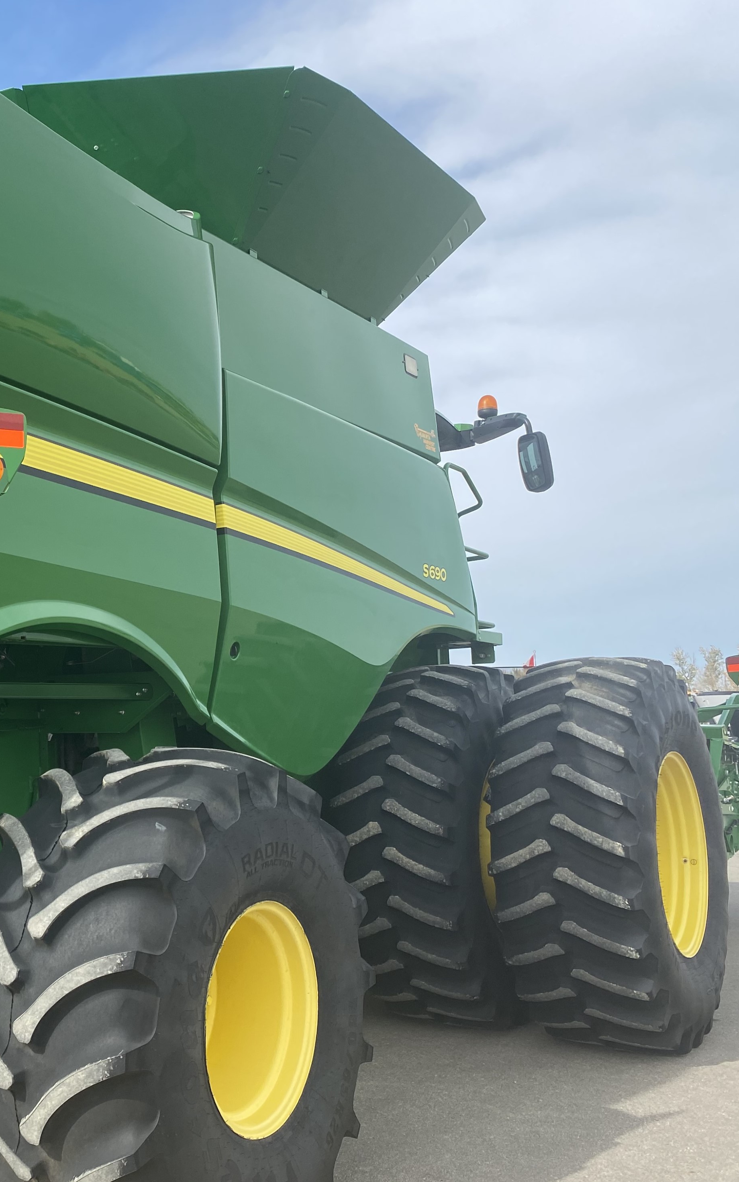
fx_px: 1192
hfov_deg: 31.4
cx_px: -26
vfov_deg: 52.7
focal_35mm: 37
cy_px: 588
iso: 32
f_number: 1.8
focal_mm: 4.25
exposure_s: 1/1287
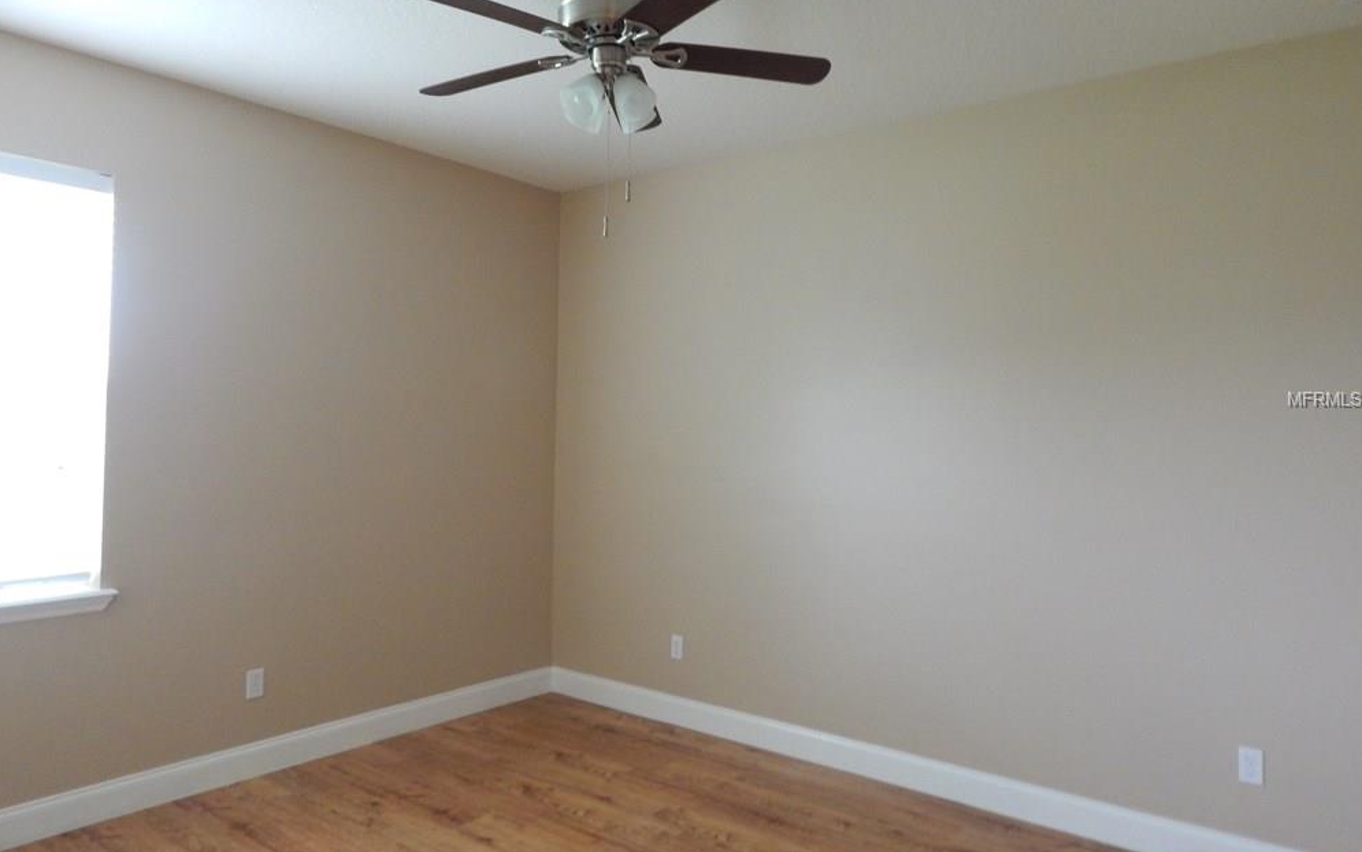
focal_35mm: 24
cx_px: 669
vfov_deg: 51.0
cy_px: 400
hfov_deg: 74.8
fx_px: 891
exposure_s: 1/20
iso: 400
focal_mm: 4
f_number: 3
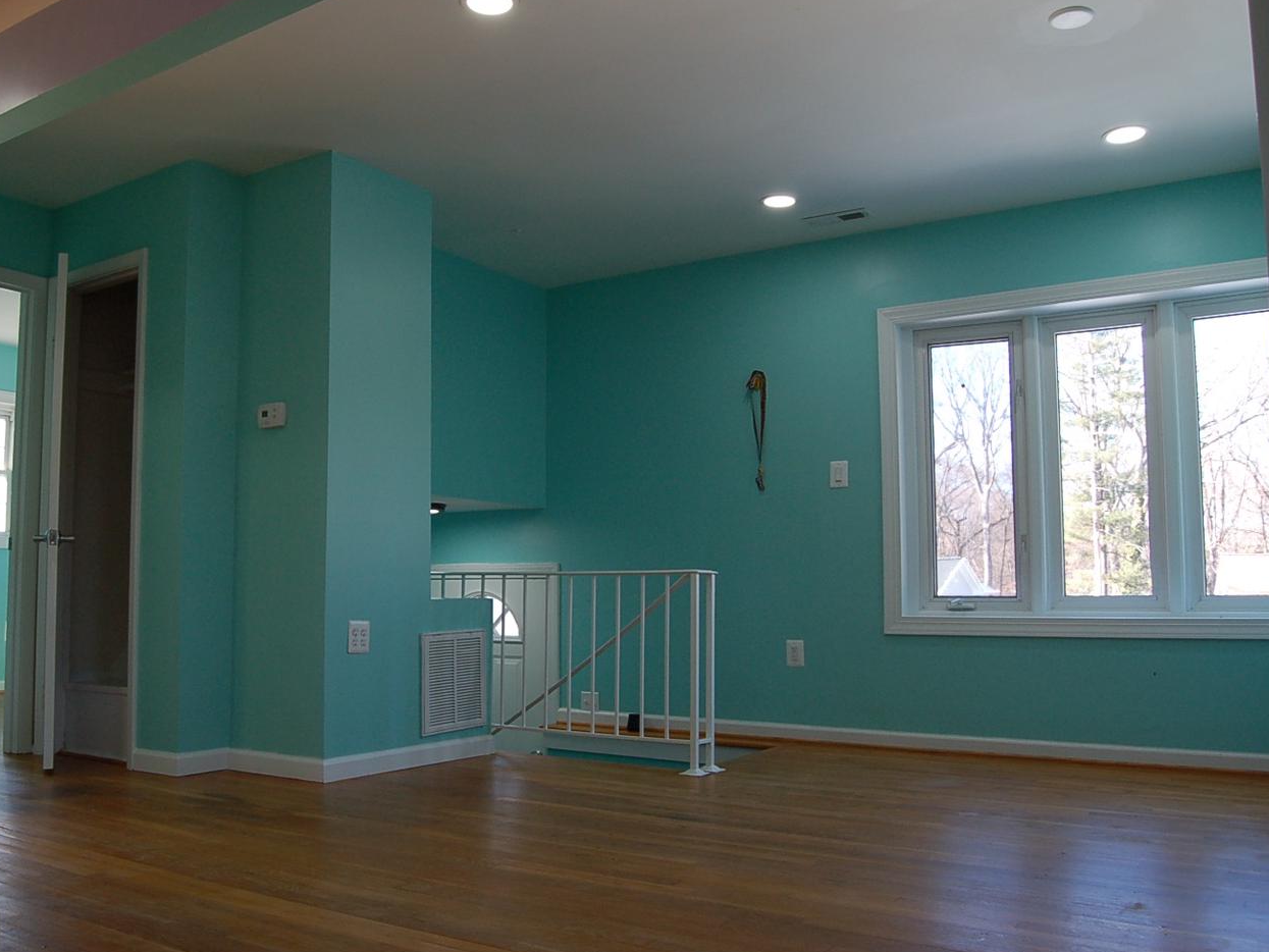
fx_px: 1100
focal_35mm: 30
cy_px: 477
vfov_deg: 46.8
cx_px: 576
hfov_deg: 59.9
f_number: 8
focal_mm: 18
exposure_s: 1/50
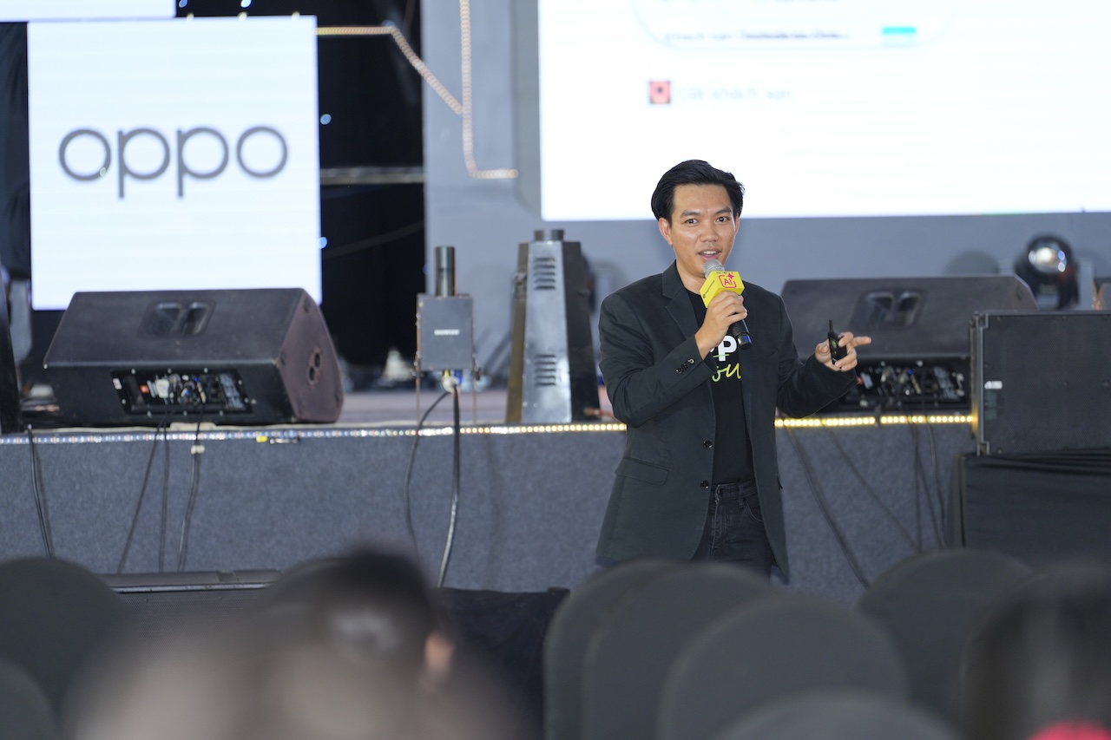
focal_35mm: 200
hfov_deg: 10.3
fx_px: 6171
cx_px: 556
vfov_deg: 6.9
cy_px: 370
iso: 400
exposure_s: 1/250
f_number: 2.8
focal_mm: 200
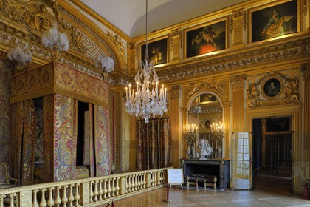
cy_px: 104
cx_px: 155
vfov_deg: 53.1
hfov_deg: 73.7
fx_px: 207
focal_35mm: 24
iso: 200
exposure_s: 4
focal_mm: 24
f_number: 13
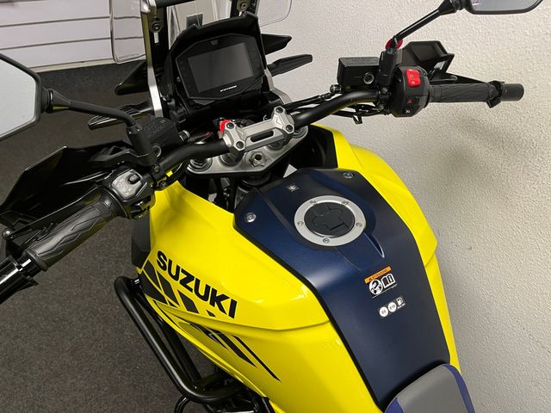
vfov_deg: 53.1
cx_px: 276
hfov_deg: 67.3
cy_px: 206
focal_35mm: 26
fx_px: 414
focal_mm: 5.1
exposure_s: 1/50
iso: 64
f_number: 1.6
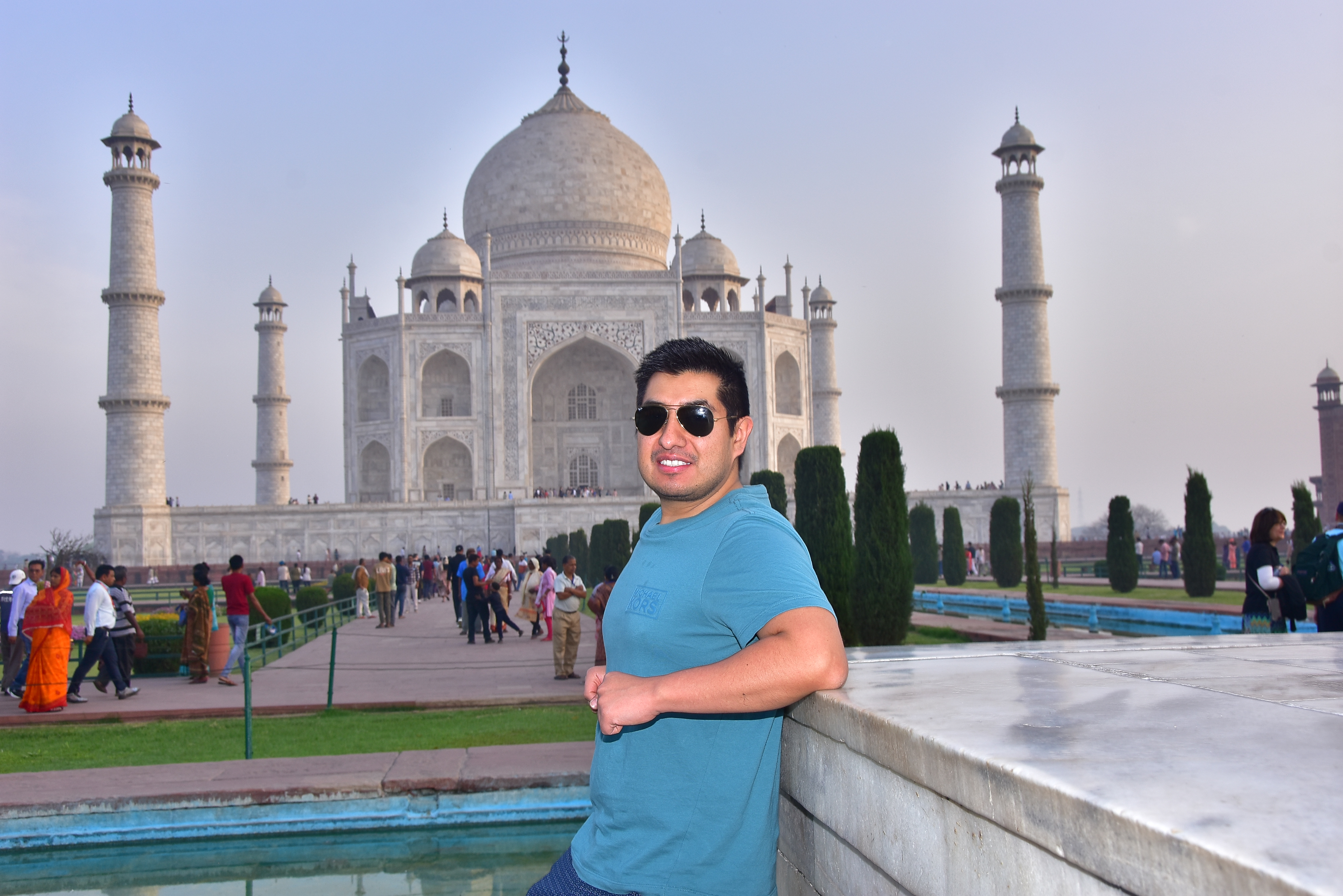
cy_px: 448
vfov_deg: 34.2
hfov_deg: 49.5
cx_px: 672
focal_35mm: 39
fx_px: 1455
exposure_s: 1/160
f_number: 8
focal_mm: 26
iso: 160
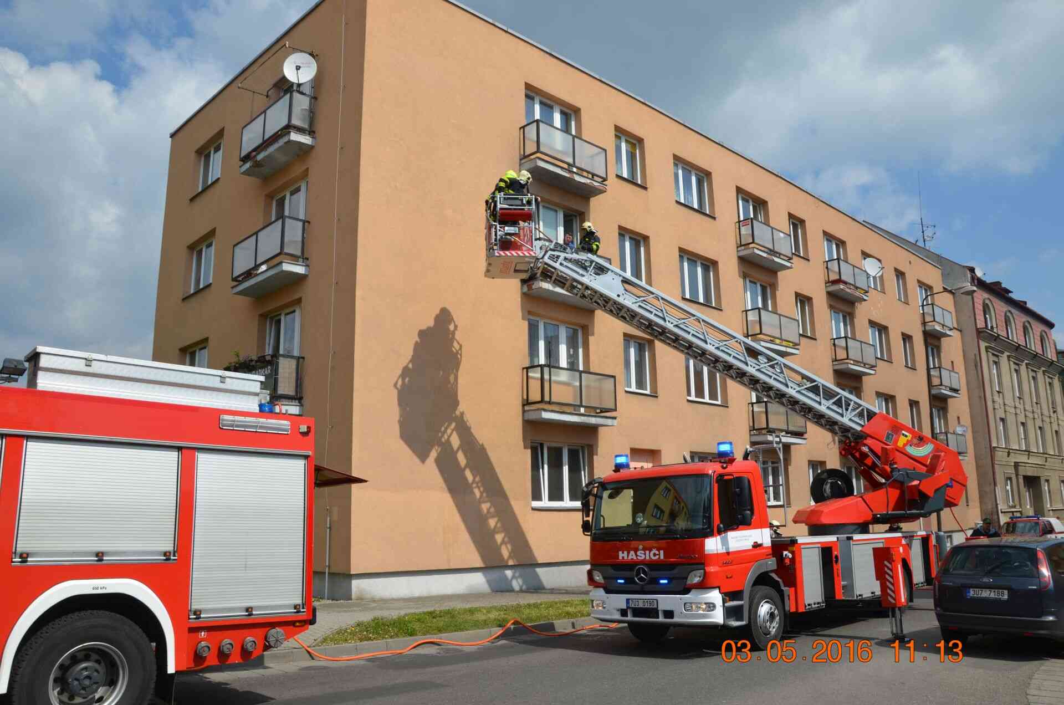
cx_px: 532
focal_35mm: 27
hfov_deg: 67.5
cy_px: 352
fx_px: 796
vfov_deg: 47.7
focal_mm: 18
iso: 100
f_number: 9
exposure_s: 1/320
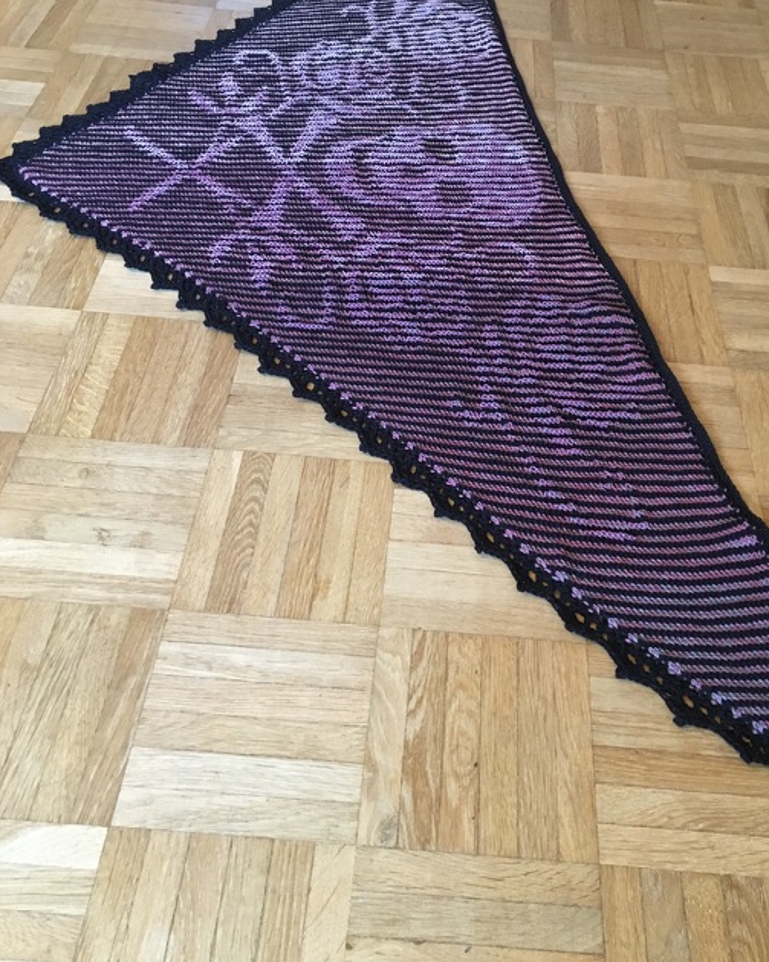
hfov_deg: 41.0
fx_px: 1024
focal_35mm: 36
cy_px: 366
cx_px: 446
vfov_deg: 49.8
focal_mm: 4.15
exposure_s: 1/17
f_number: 2.2
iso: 200
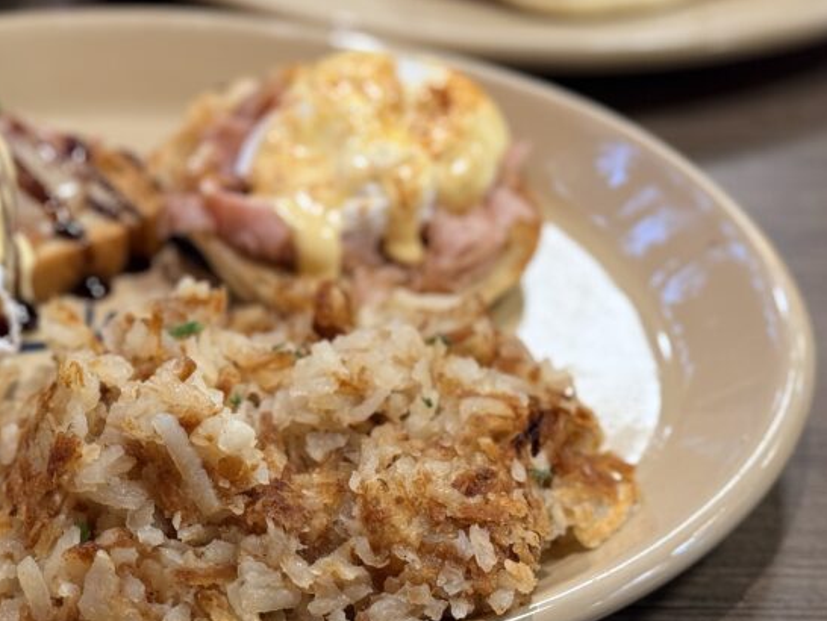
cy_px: 264
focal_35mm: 90
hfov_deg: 21.4
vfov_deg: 16.4
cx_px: 132
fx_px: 2151
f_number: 1.78
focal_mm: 6.76
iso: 80
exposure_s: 1/60
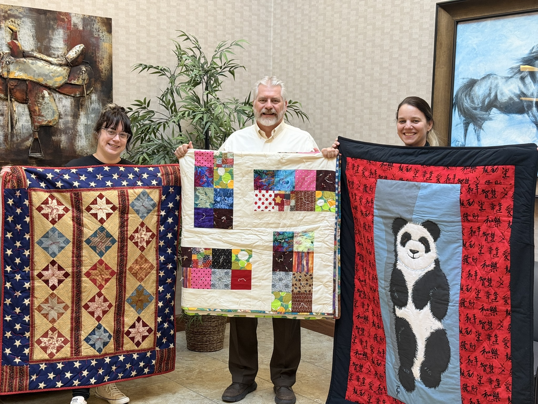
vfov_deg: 30.3
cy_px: 202
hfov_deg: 39.7
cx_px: 269
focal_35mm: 48
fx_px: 746
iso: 64
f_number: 1.78
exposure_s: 1/60
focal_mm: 6.76
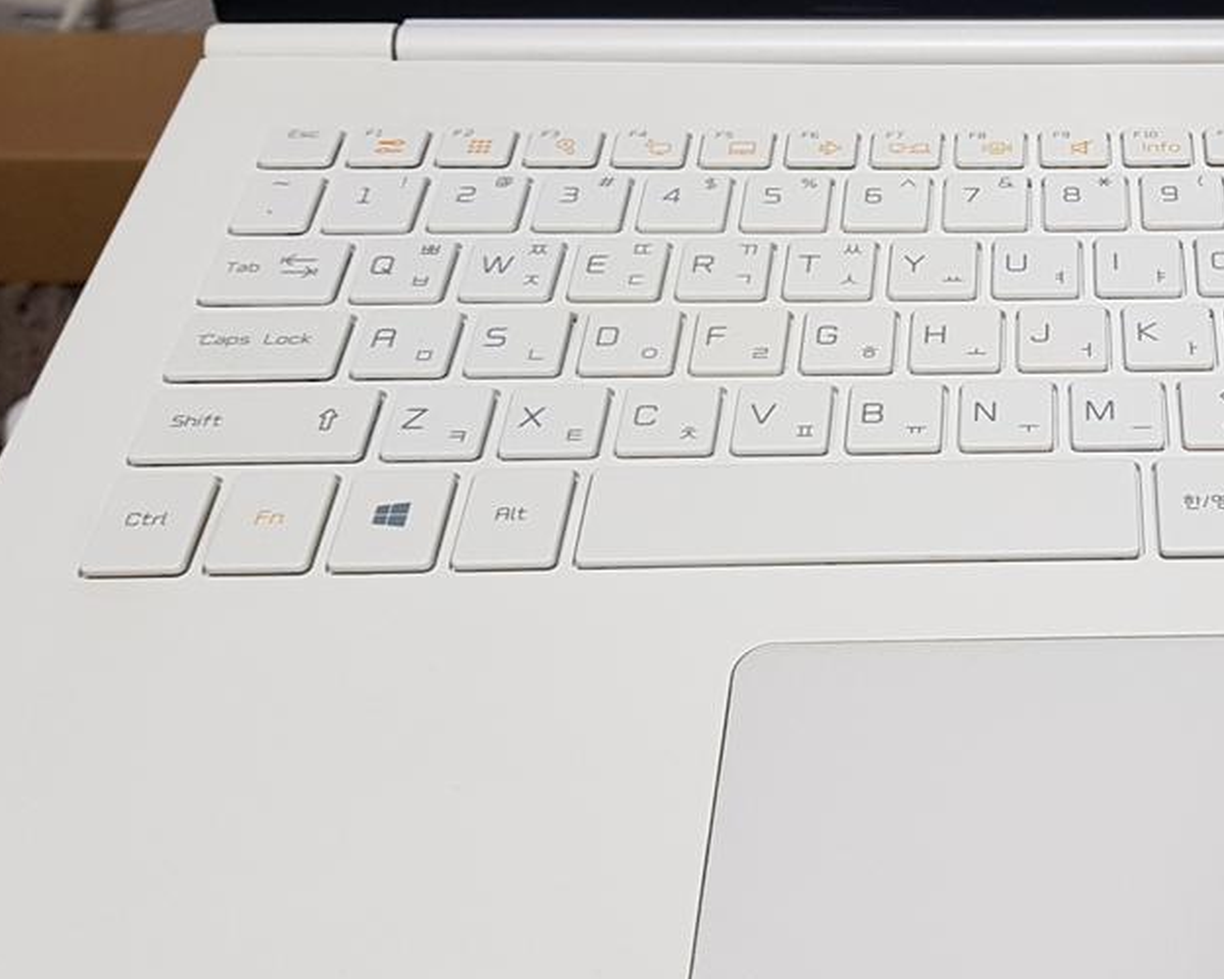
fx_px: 1884
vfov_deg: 29.1
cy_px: 421
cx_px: 1212
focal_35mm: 52
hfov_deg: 33.1
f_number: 1.7
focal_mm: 4.2
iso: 125
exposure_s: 1/60
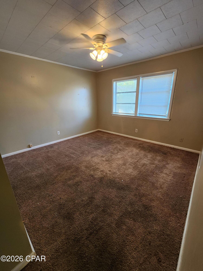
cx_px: 102
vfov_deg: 106.2
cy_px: 136
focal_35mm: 13
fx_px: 102
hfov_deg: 89.9
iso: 400
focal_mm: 2.2
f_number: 2.2
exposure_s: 1/30
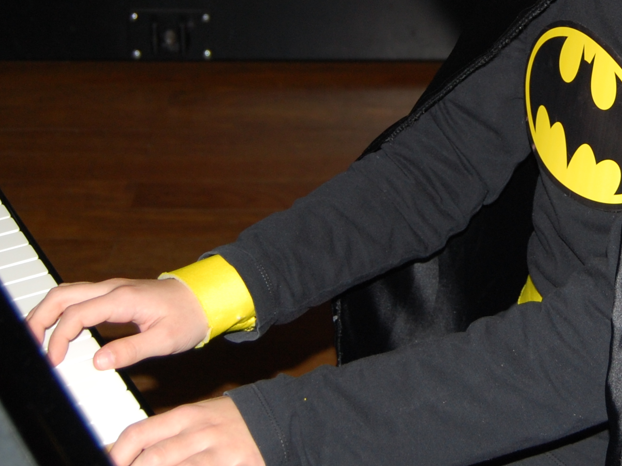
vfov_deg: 15.0
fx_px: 1750
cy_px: 30
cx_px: 504
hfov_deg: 19.9
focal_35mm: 97
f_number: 3.8
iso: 200
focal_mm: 23
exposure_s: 1/60
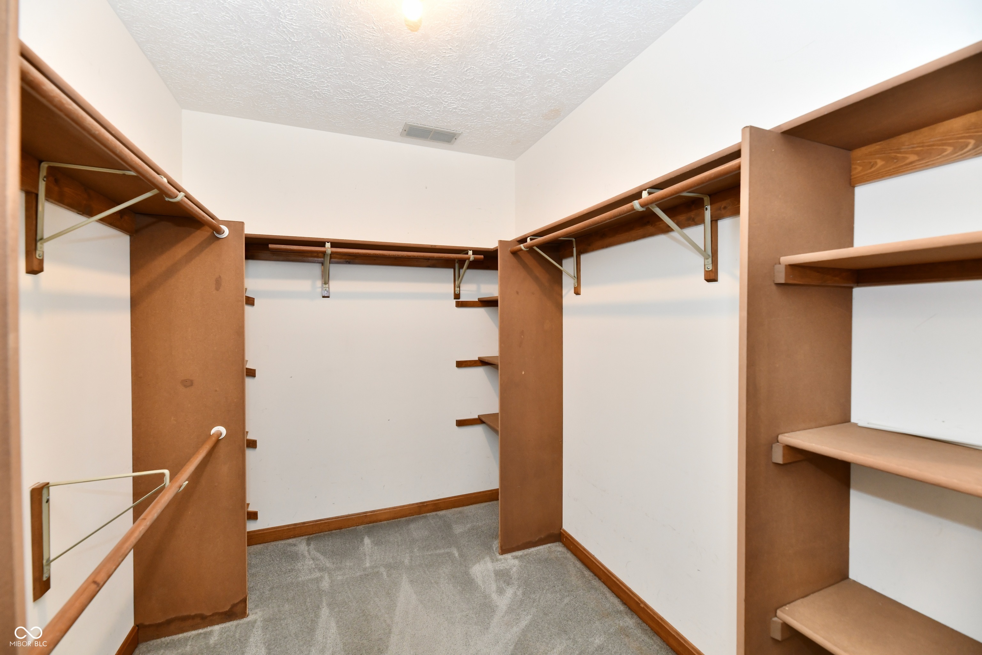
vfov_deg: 81.2
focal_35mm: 14
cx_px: 491
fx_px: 382
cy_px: 328
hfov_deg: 104.3
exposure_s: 1/60
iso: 640
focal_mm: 14
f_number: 6.3
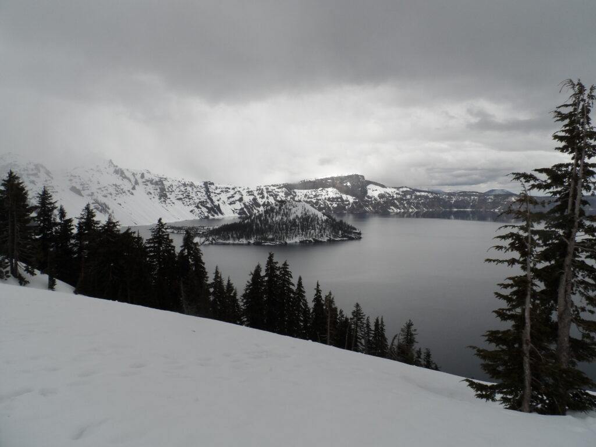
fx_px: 413
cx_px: 298
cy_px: 224
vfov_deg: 56.8
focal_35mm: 24
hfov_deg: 71.6
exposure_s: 1/750
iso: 80
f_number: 4.5
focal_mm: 4
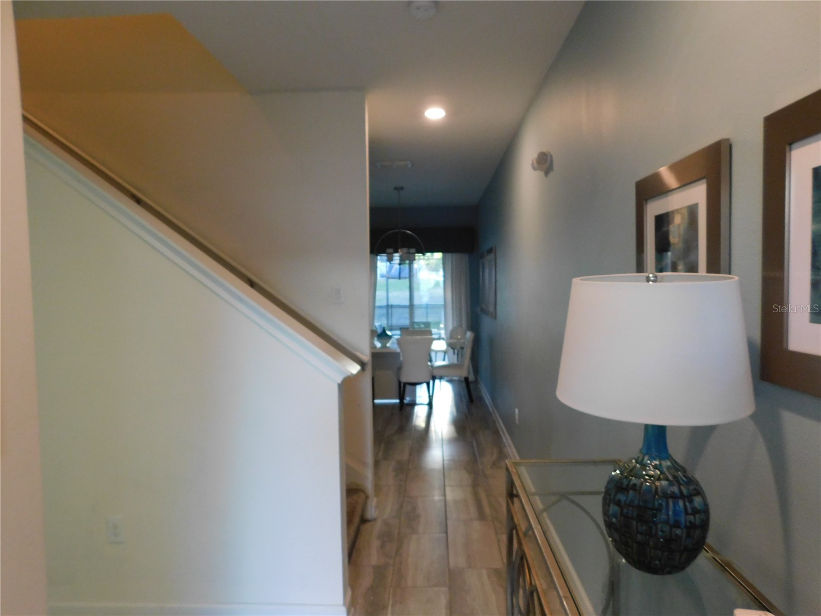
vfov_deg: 58.9
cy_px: 308
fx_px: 545
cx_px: 410
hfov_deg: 73.9
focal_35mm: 23
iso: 320
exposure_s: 1/30
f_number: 3
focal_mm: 4
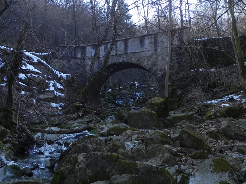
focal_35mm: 41
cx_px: 123
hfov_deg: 45.8
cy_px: 92
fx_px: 291
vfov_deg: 35.1
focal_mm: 7.3
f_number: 3.2
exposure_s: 1/260
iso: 160
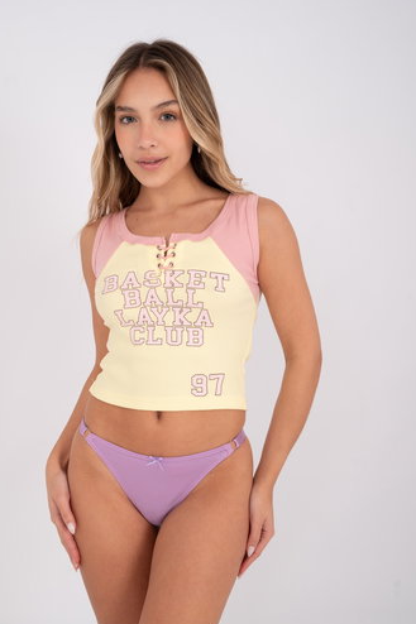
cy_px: 325
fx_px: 780
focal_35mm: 45
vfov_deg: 43.6
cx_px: 199
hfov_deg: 29.8
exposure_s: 1/125
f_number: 7.1
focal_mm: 37
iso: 250
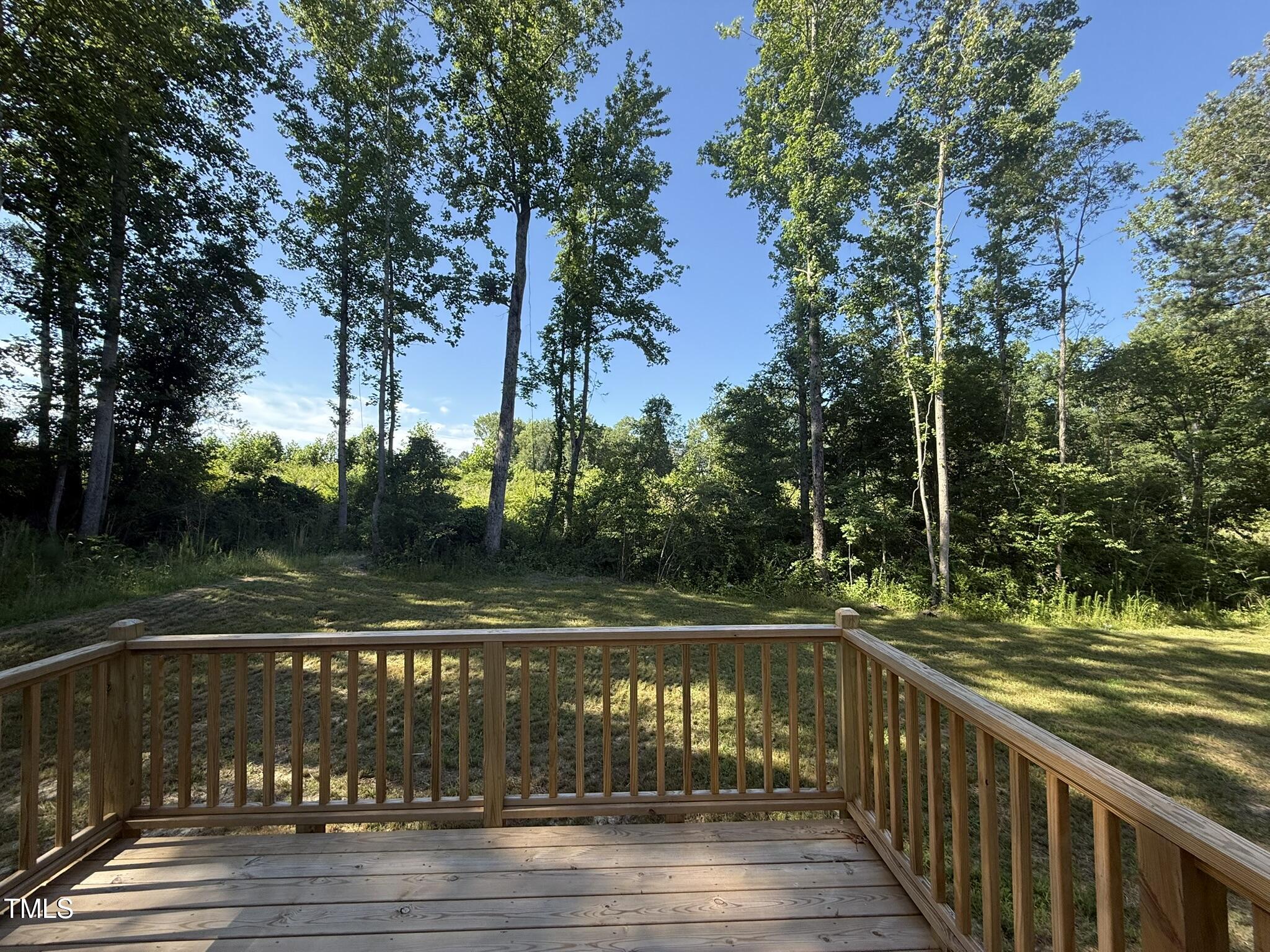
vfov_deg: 85.7
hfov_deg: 102.1
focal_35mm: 14
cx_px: 635
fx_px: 514
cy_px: 476
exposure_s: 1/569
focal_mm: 2.22
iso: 50
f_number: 2.2
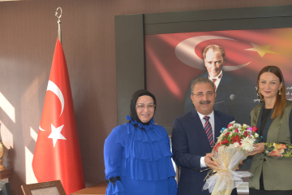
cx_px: 220
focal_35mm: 57
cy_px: 129
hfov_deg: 34.3
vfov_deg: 23.7
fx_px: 462
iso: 320
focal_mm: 34
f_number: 4
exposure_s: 1/60
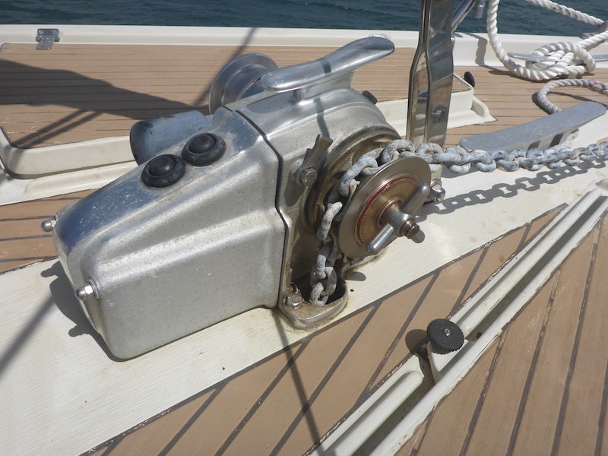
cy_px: 228
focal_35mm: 28
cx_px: 304
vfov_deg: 49.7
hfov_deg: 63.4
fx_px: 492
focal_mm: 4.9
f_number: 10
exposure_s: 1/320
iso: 100
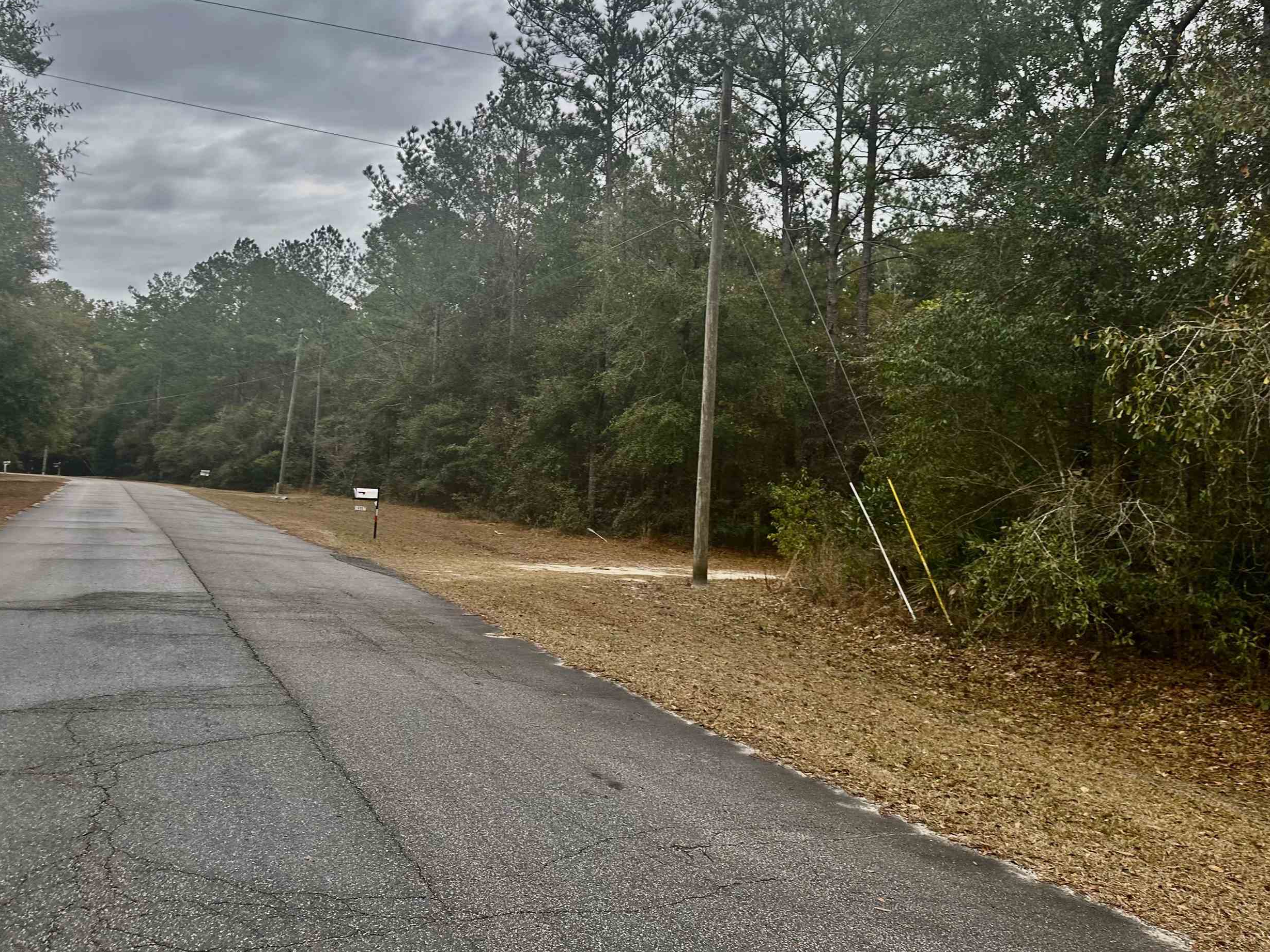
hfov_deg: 59.9
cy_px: 385
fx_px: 1101
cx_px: 594
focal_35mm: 30
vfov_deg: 46.5
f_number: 1.78
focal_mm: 6.86
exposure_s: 1/128
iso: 64
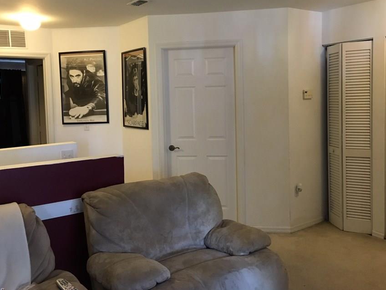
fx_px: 390
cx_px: 204
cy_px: 120
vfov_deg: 40.6
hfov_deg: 52.6
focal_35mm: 35
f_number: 2.2
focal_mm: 4.15
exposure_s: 1/15
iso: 200
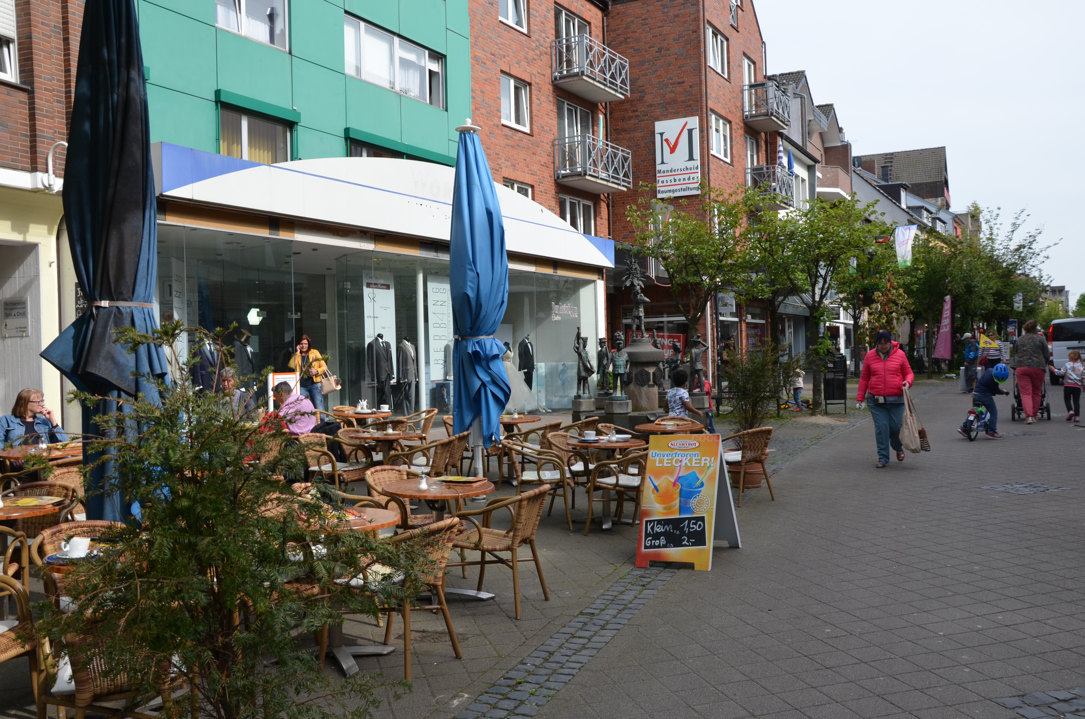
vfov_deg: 41.5
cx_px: 542
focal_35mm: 32
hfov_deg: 59.6
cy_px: 360
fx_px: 947
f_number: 8
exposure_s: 1/250
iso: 200
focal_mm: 21
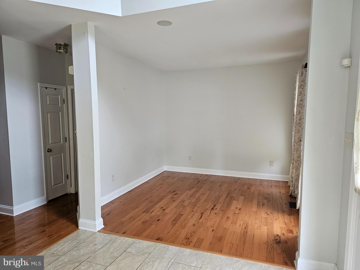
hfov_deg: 73.9
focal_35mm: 23
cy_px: 135
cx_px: 180
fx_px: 239
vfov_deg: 58.9
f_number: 1.7
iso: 250
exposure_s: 1/120
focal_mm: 6.3
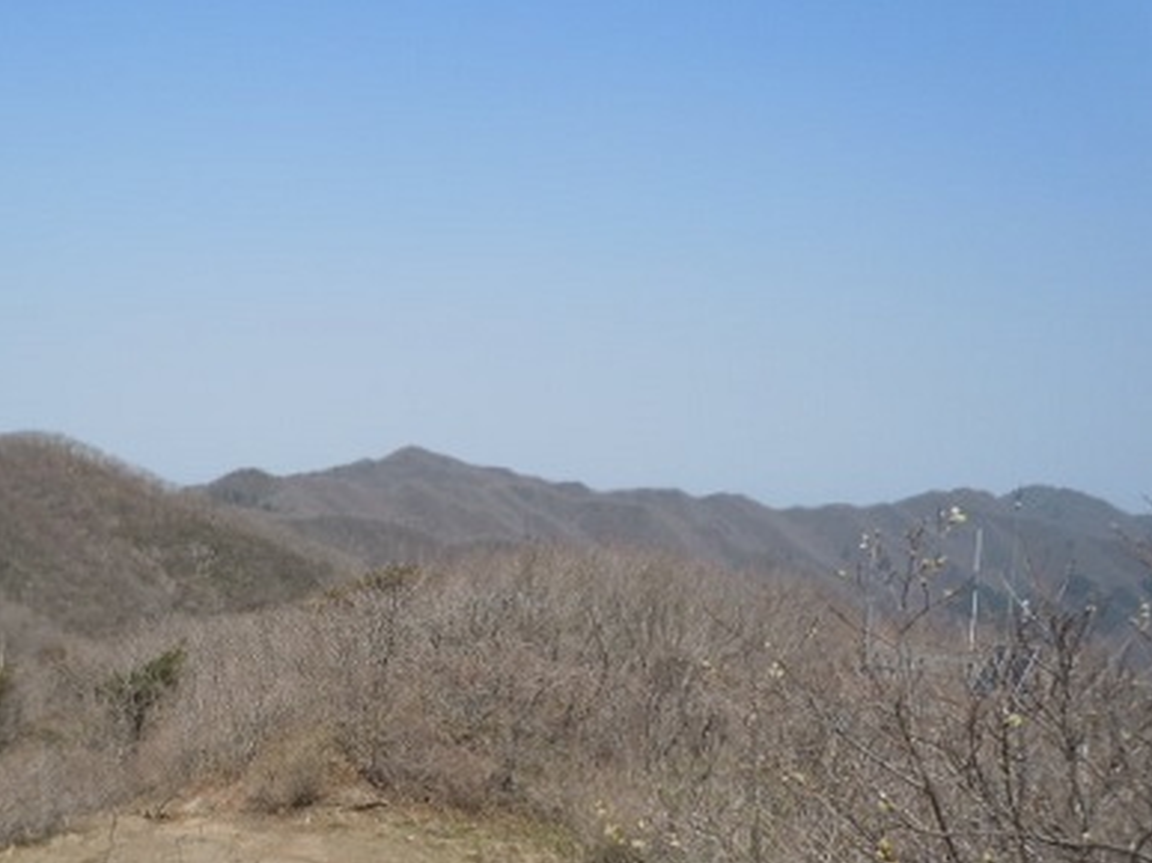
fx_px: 1564
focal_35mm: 47
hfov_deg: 39.4
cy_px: 713
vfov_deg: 30.0
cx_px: 295
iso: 100
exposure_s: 1/250
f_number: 7.4
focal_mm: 5
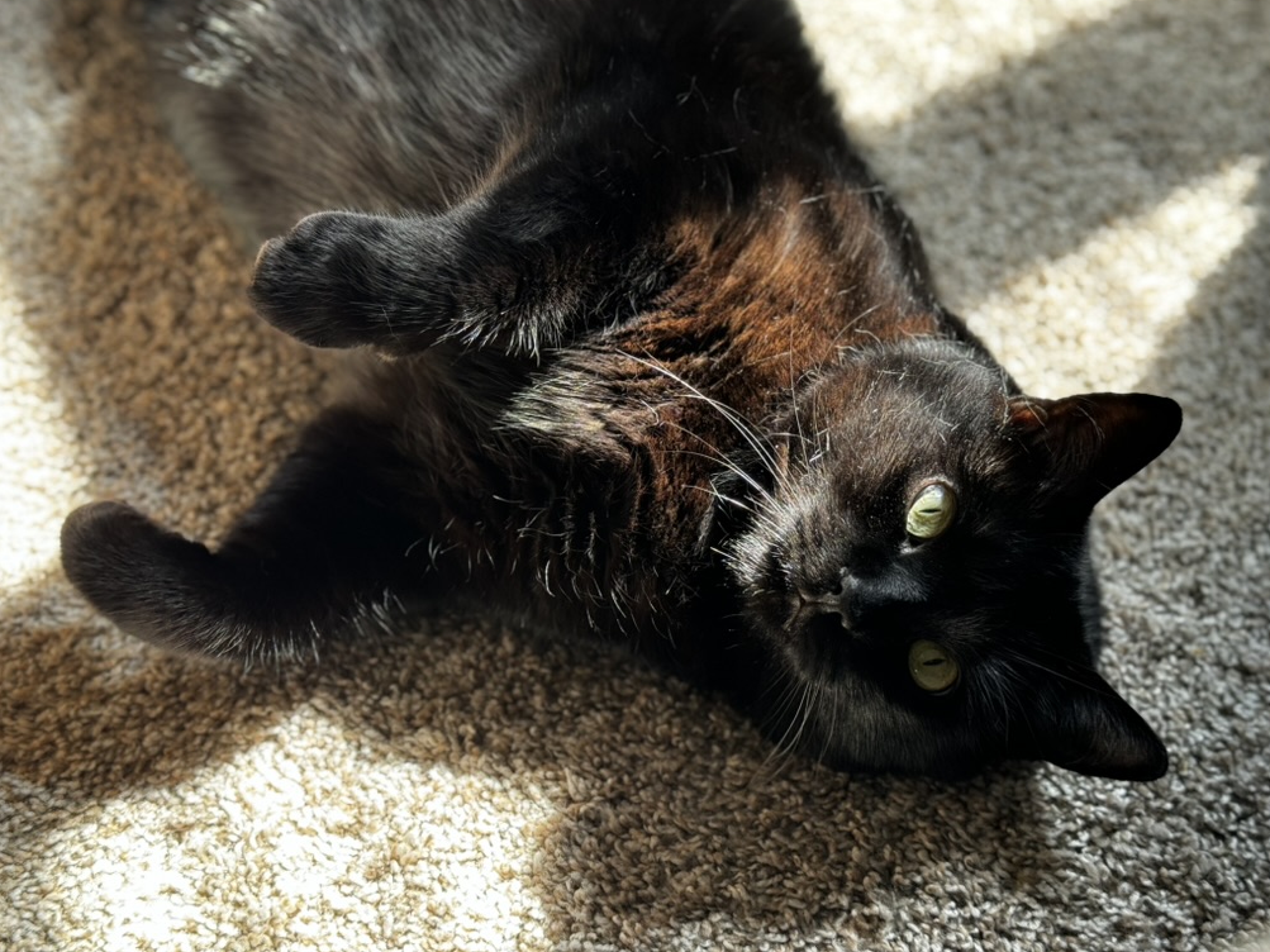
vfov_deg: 29.7
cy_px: 467
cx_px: 641
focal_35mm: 49
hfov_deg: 38.9
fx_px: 1798
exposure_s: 1/62
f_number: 1.78
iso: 100
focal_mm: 6.86
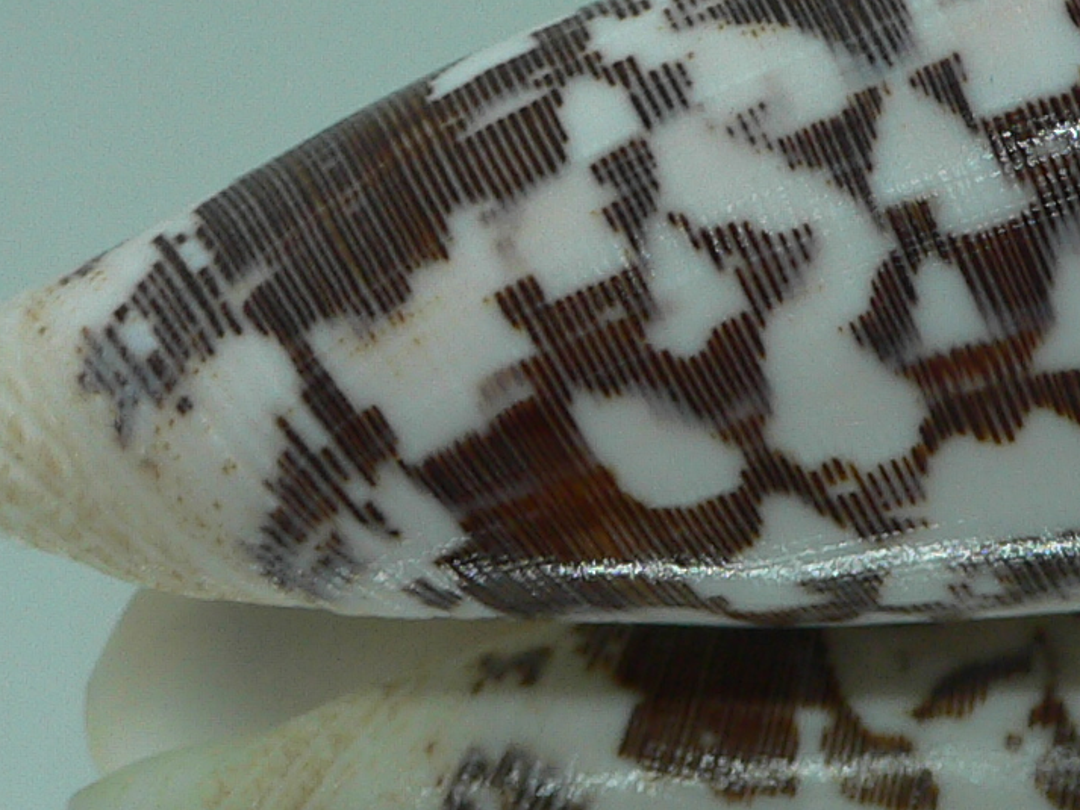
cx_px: 1000
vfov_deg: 14.9
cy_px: 198
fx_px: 3089
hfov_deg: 19.4
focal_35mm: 99
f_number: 2.8
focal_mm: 4.6
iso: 80
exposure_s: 1/80
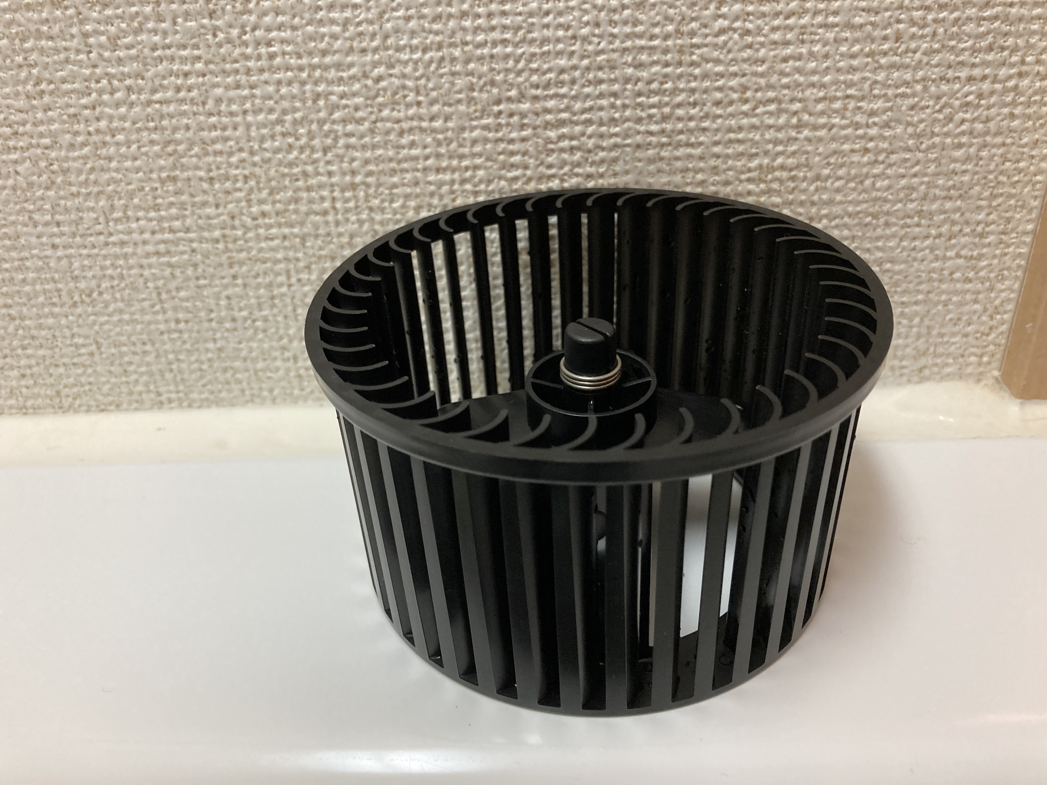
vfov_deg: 49.7
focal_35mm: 28
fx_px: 847
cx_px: 524
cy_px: 392
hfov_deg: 63.4
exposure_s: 1/60
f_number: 1.8
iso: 200
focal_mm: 3.99
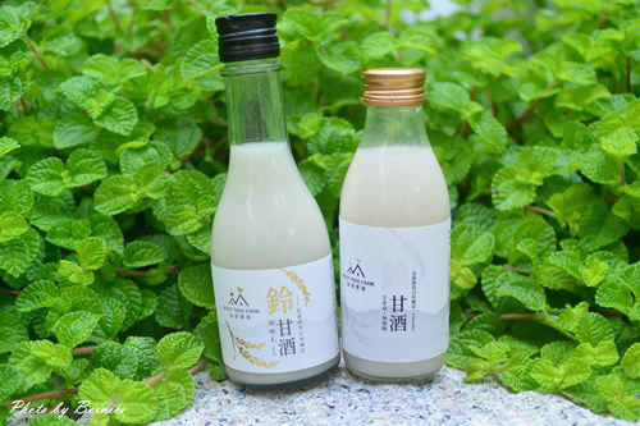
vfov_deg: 27.5
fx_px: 871
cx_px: 320
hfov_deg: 40.4
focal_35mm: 49
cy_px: 213
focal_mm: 18.5
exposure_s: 1/125
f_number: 1.8
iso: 400
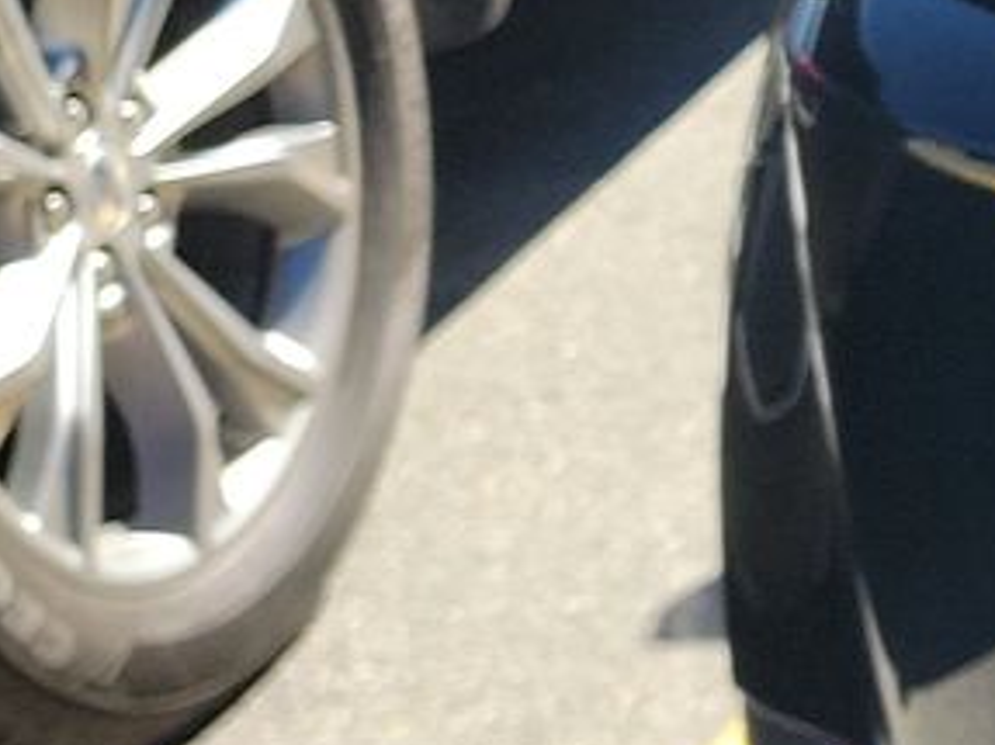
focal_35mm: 134
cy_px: -232
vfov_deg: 10.8
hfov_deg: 11.1
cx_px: 2711
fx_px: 3850
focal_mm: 6.7
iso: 50
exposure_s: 1/297
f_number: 1.8
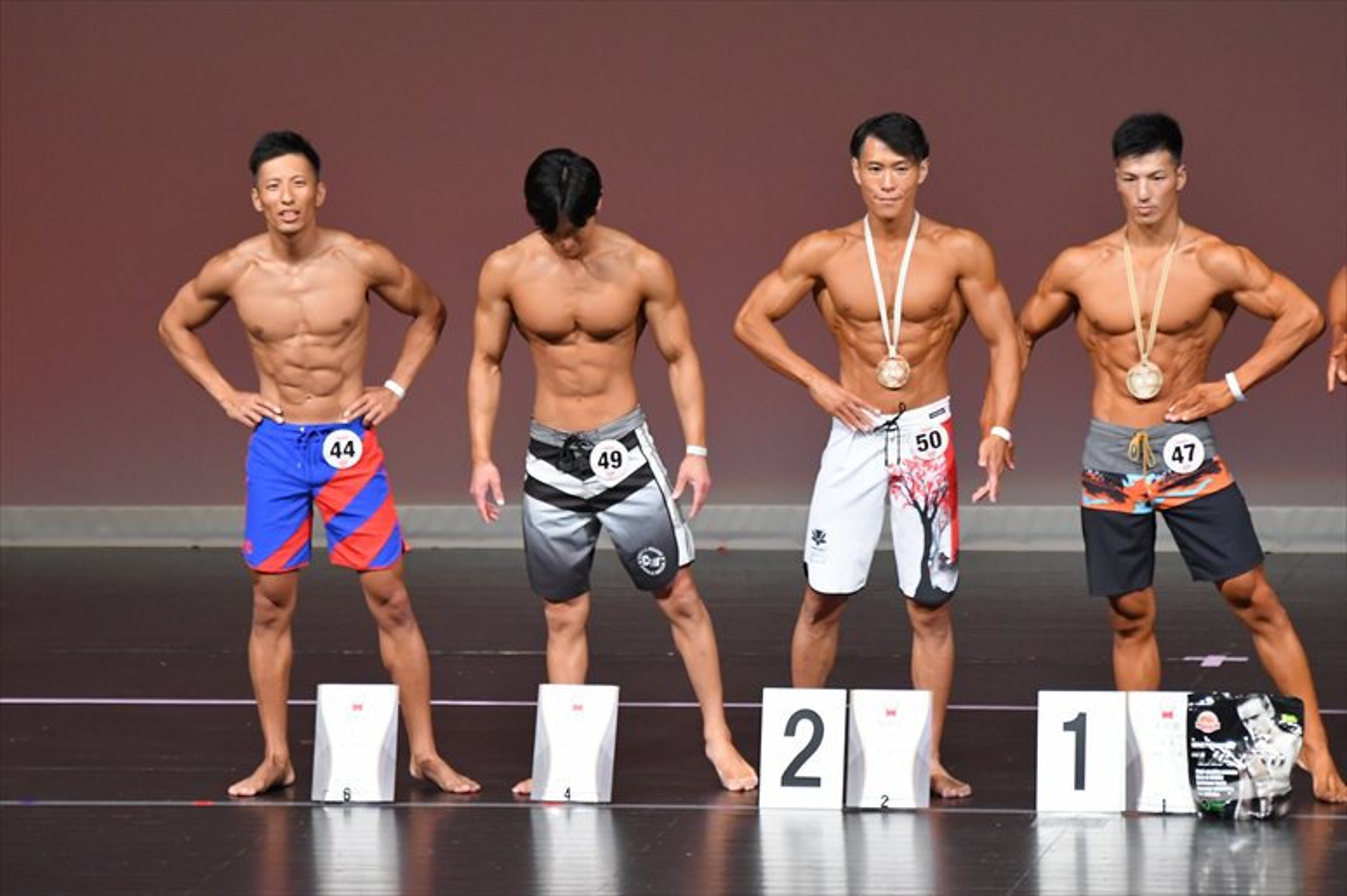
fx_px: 11220
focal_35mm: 300
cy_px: 448
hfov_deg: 6.9
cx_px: 674
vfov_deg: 4.6
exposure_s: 1/400
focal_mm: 200
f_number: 5.6
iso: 4000
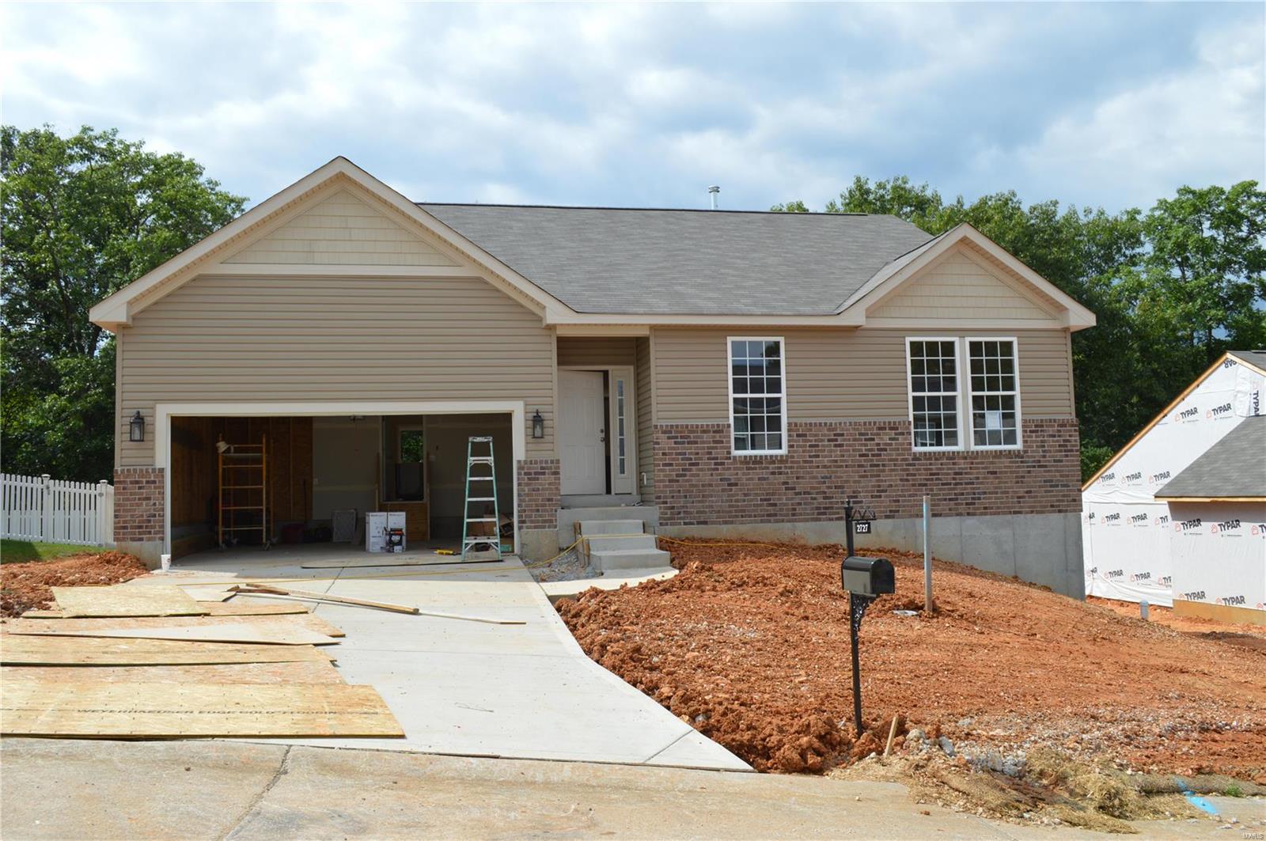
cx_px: 633
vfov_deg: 43.5
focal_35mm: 30
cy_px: 420
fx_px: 1054
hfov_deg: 62.0
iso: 100
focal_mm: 20
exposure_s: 1/250
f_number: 8
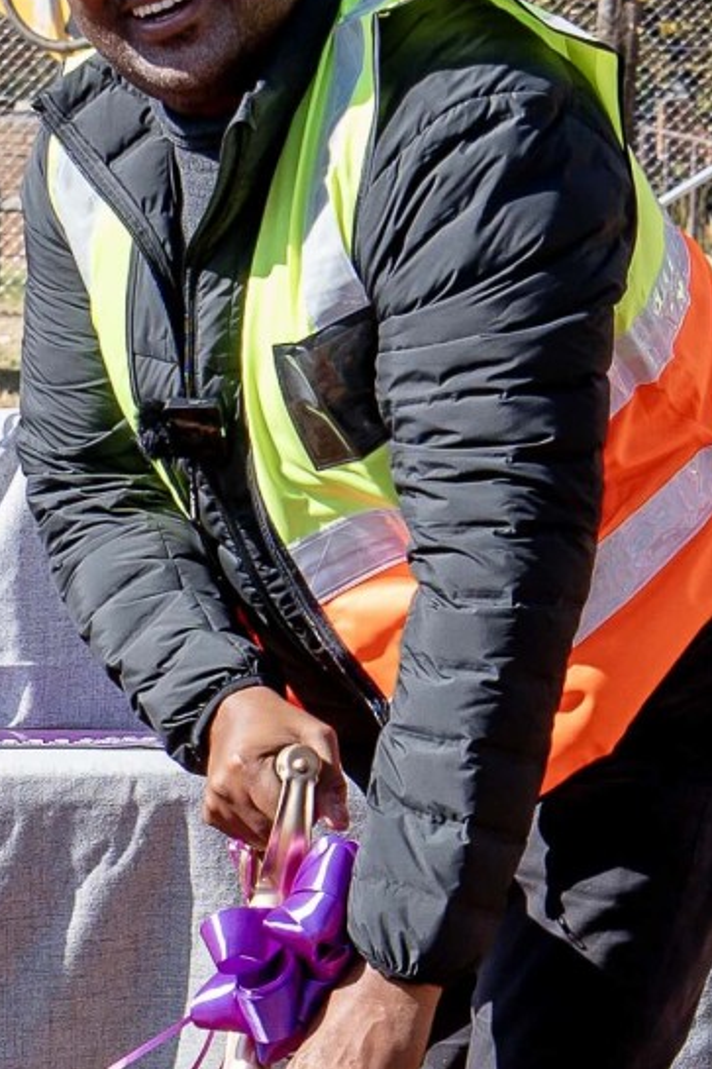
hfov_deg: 7.3
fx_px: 5580
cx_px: -55
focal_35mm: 188
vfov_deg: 10.8
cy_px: 1205
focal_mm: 27
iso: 160
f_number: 4.5
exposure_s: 1/800
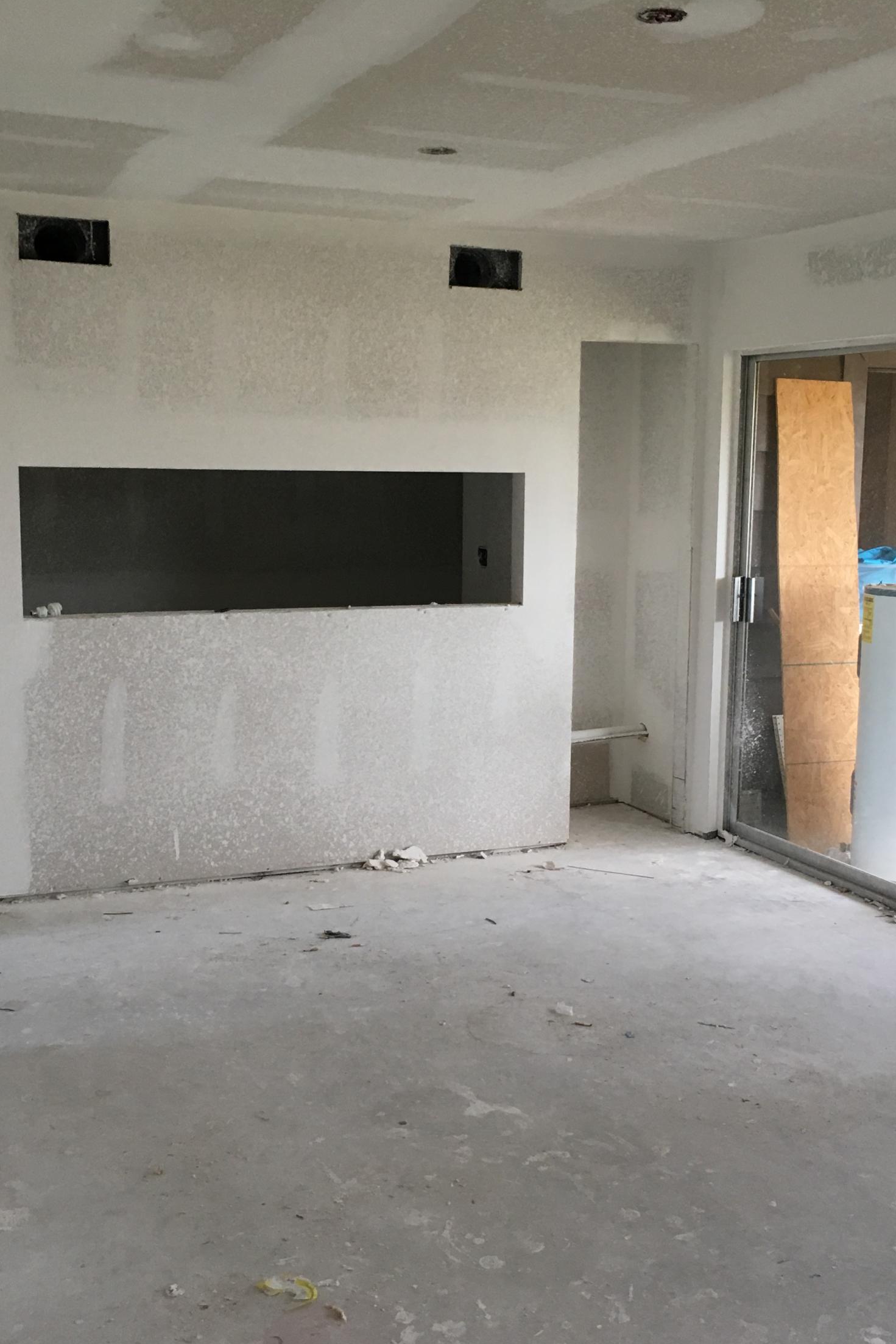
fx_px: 1531
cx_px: 456
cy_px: 680
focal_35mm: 41
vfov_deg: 47.4
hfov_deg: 32.6
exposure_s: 1/30
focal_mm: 4.15
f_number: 2.2
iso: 40
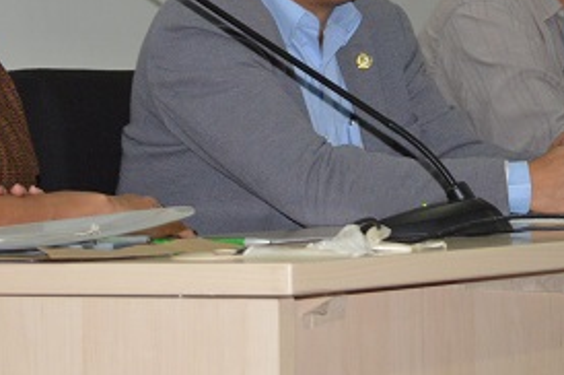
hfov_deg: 10.9
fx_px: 2957
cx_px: 424
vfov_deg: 7.2
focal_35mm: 189
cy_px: -47
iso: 1100
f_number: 5
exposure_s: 1/60
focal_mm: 46
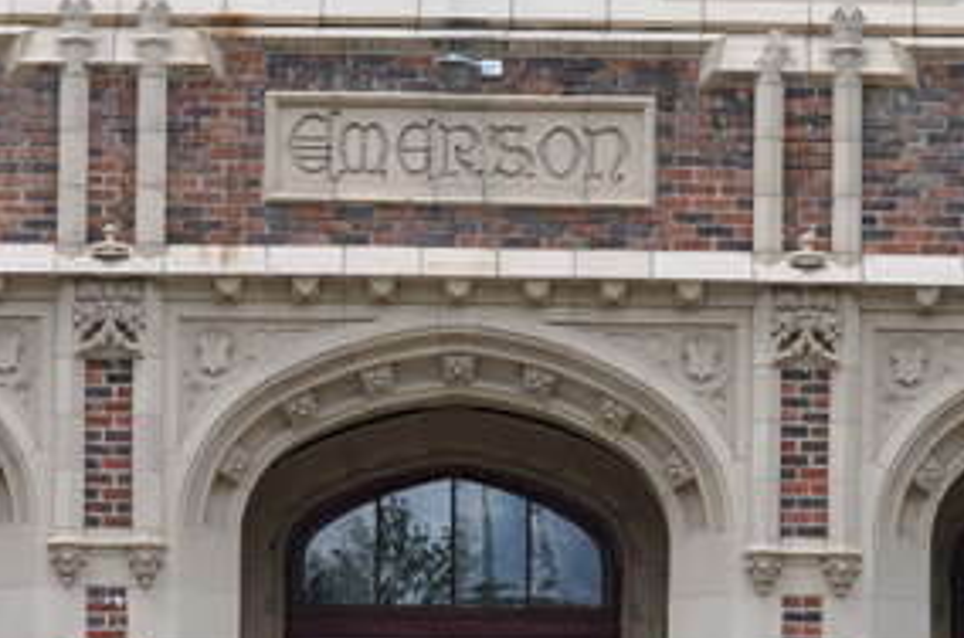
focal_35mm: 296
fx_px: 7908
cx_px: 536
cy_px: 501
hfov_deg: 7.0
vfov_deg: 4.6
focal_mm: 70
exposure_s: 1/200
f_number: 7.1
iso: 200
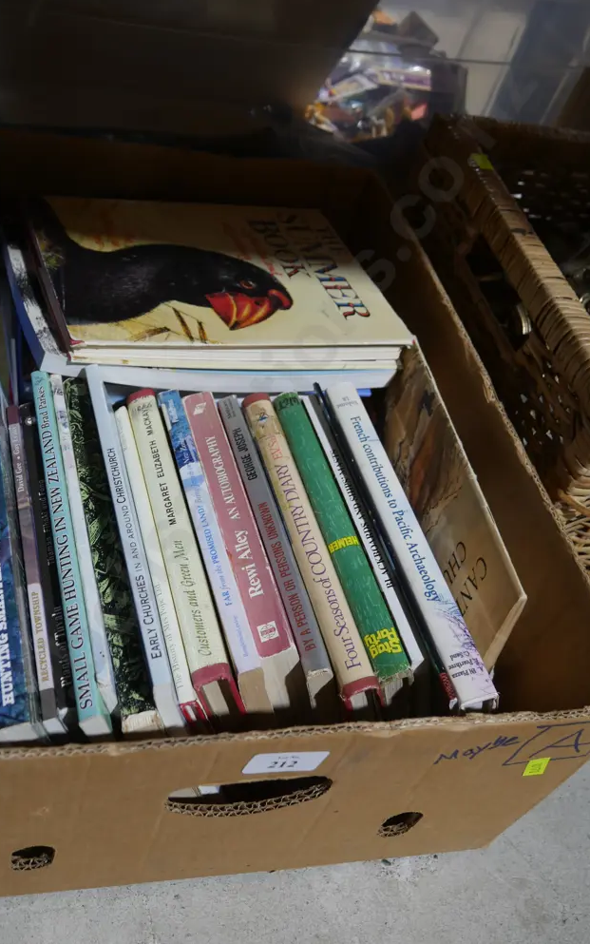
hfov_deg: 36.1
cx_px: 229
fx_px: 900
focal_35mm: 35
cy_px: 460
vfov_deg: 55.3
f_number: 3.6
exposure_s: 1/60
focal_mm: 16
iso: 320
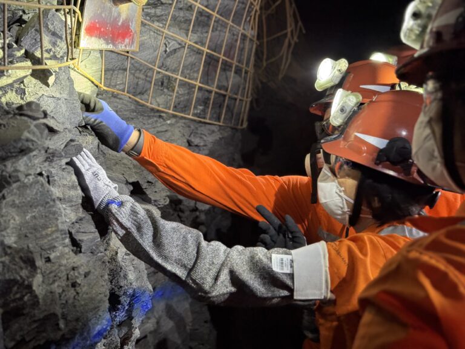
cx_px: 232
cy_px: 174
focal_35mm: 48
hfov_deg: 39.7
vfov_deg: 30.3
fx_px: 645
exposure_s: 1/40
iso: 320
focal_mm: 6.76
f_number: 1.78
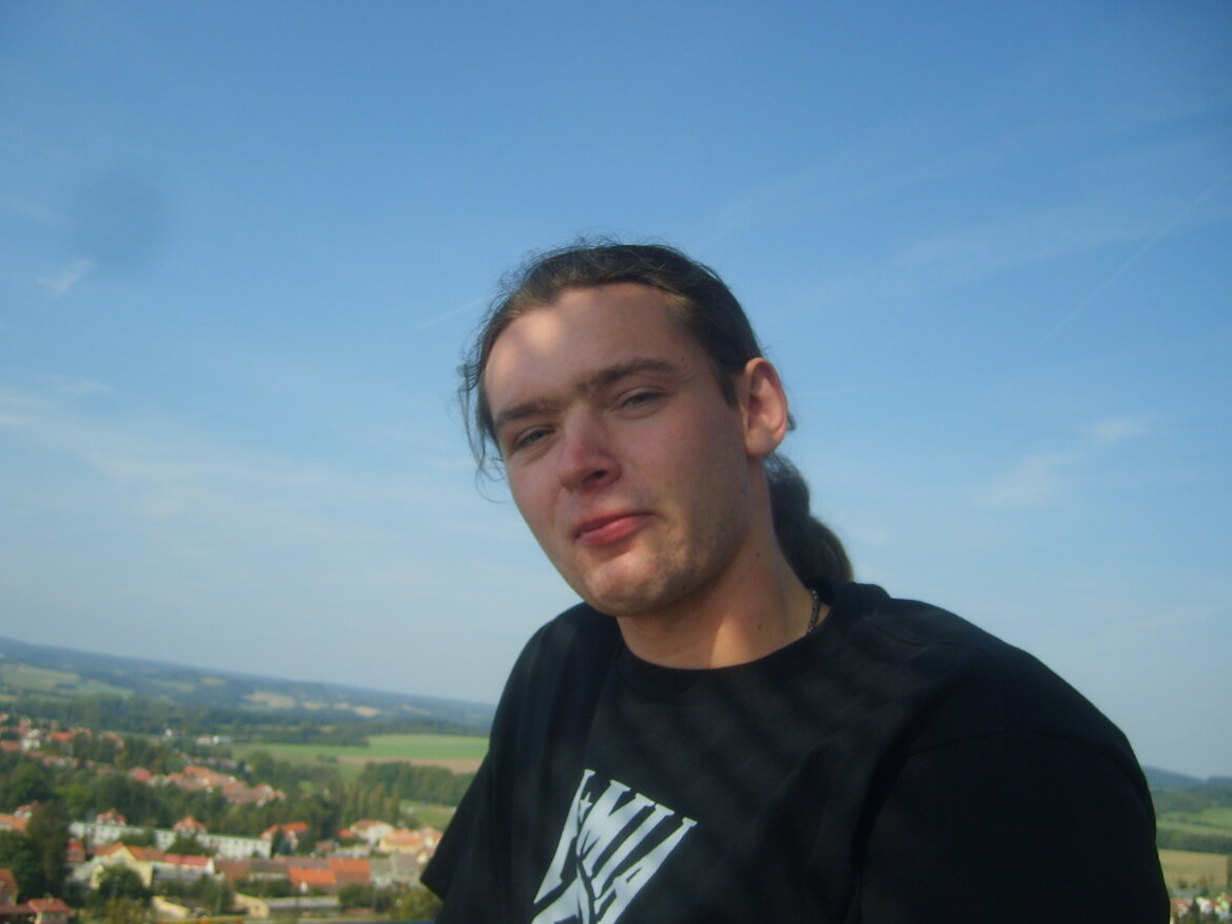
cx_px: 624
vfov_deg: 39.6
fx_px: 1281
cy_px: 468
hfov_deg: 51.4
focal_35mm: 36
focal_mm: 5.8
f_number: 7.1
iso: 50
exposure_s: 1/180
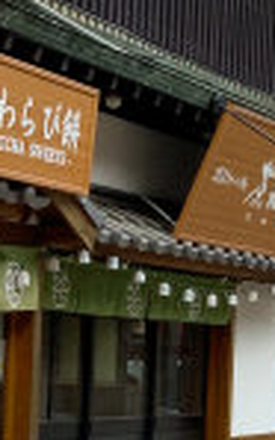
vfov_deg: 16.4
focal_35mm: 126
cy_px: 375
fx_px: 1512
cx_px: 451
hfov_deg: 10.0
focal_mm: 3
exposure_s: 1/250
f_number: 1.8
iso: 16
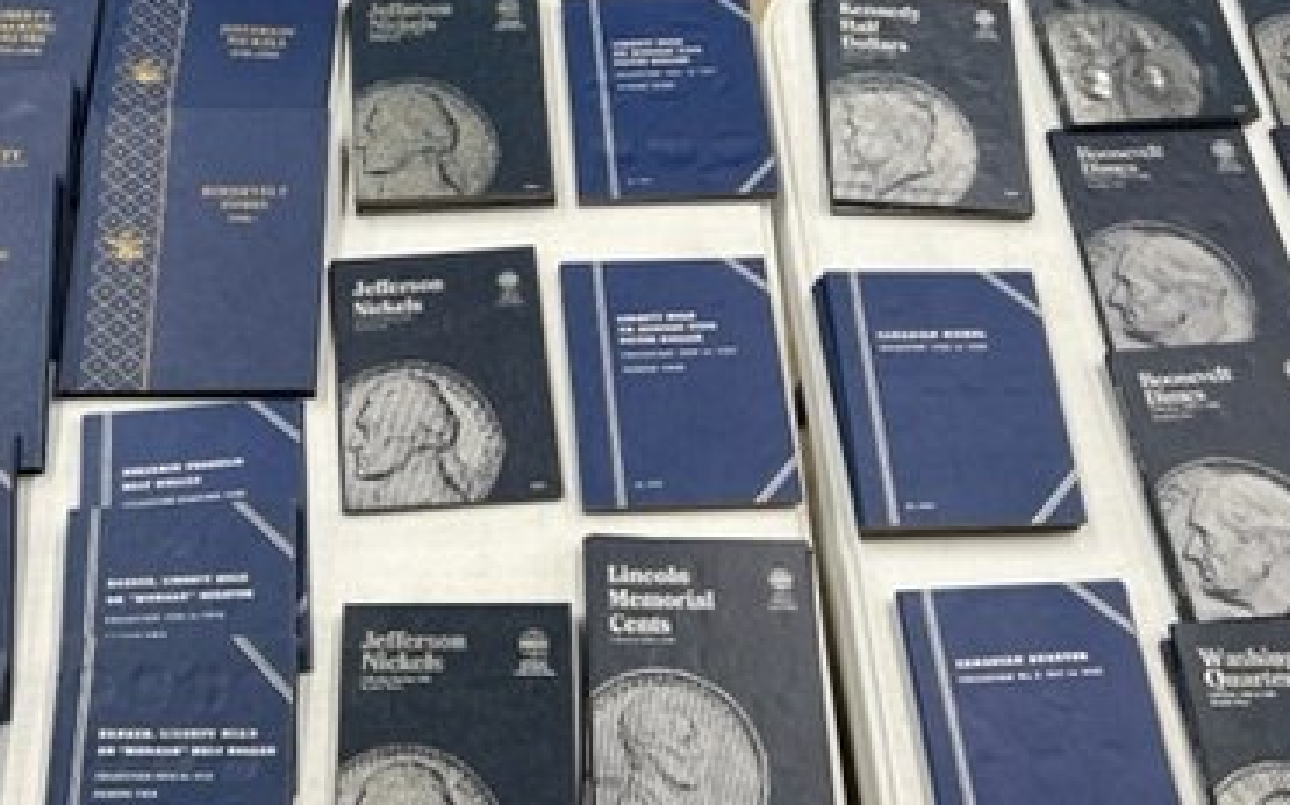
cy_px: 291
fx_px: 1652
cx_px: 458
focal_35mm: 47
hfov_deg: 42.2
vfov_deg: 27.3
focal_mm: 5.7
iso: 80
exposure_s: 1/60
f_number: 1.5
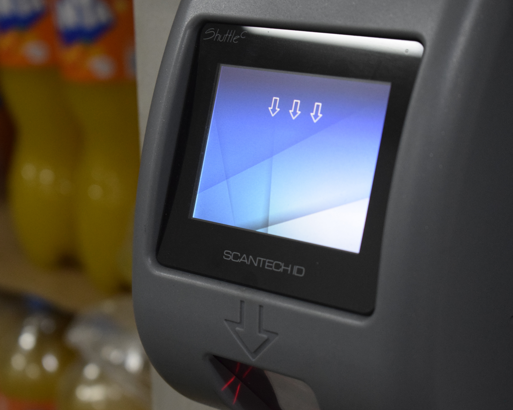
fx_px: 1421
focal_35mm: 94
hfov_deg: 20.5
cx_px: 223
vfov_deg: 16.4
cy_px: 206
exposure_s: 1/60
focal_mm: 55
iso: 2800
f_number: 5.6
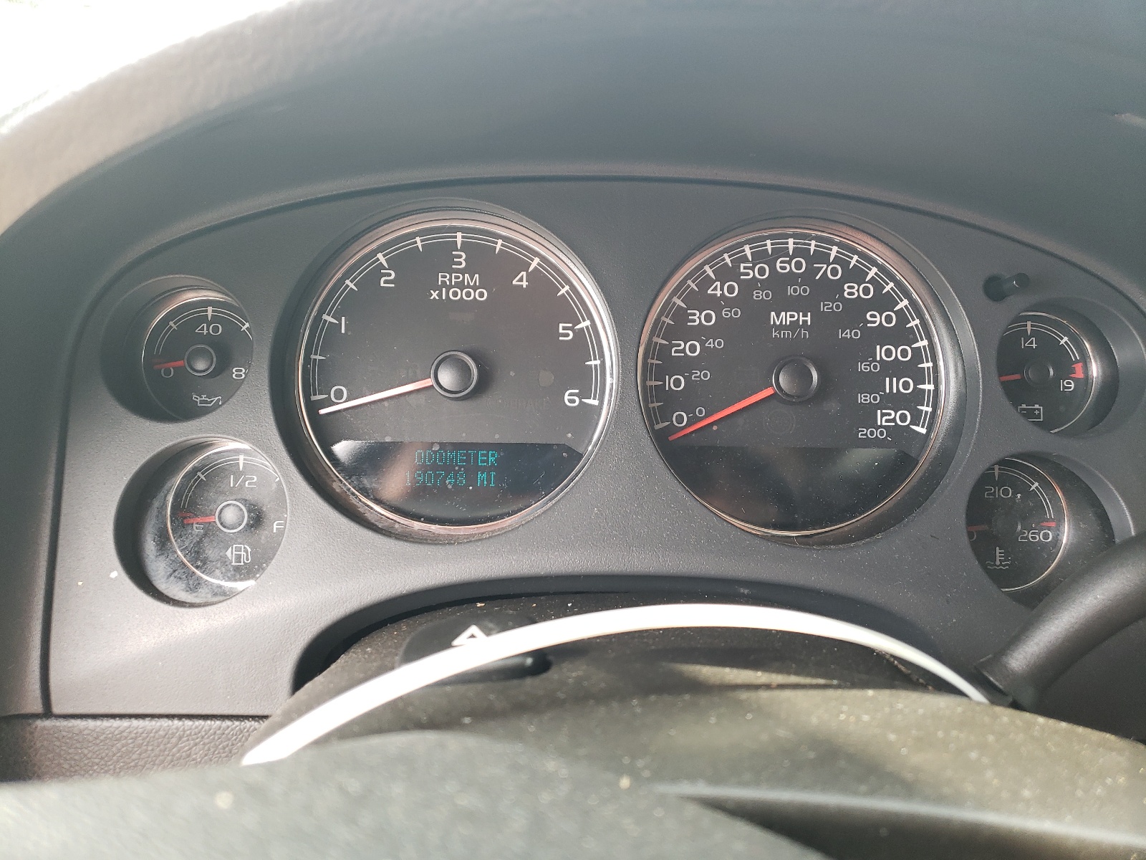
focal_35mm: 26
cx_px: 573
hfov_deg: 67.3
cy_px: 430
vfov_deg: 53.1
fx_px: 861
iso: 74
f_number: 1.5
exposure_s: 1/100
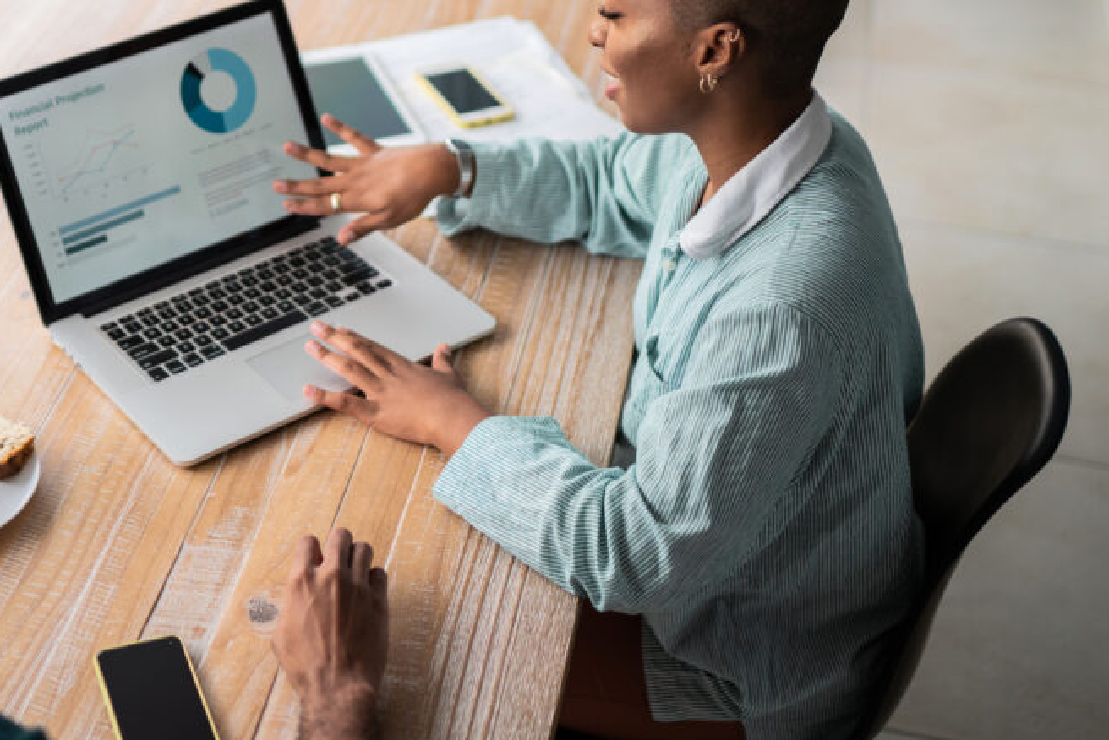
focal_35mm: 64
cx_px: 235
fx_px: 1972
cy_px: 122
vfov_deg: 20.9
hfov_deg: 30.7
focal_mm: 35
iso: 64
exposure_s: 1/160
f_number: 1.4
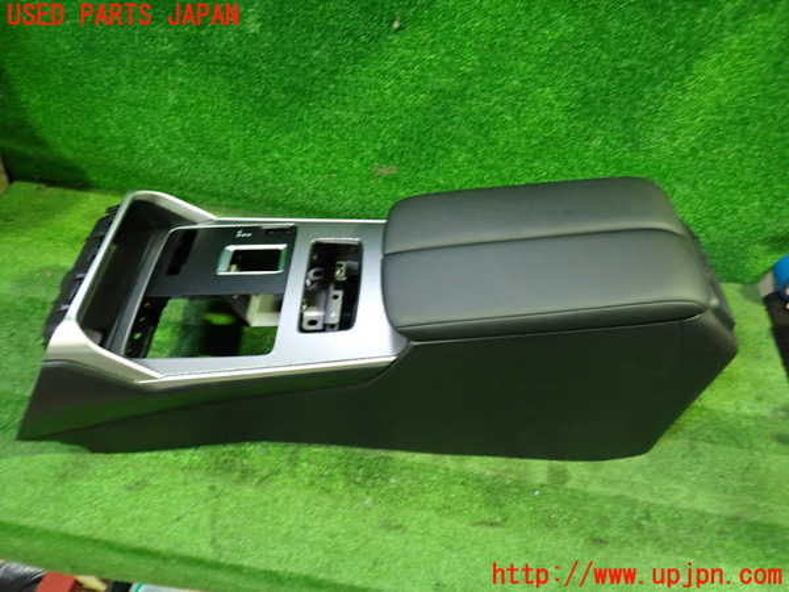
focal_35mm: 25
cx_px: 394
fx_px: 570
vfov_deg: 54.9
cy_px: 296
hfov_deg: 69.4
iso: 800
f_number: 2
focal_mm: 4.5
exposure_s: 1/30
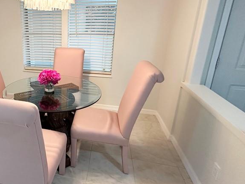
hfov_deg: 64.2
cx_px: 54
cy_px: 76
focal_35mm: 25
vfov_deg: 54.6
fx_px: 177
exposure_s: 1/60
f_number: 2.2
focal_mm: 2.22
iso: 320
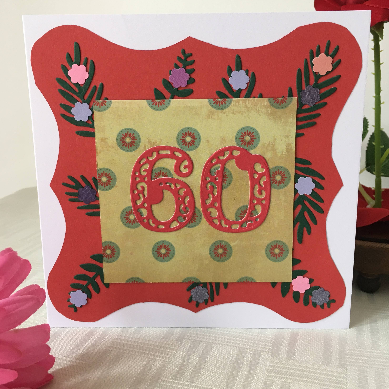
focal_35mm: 35
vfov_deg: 47.0
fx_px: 445
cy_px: 163
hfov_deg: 47.2
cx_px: 193
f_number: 2.2
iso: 40
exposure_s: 1/33
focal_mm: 4.15
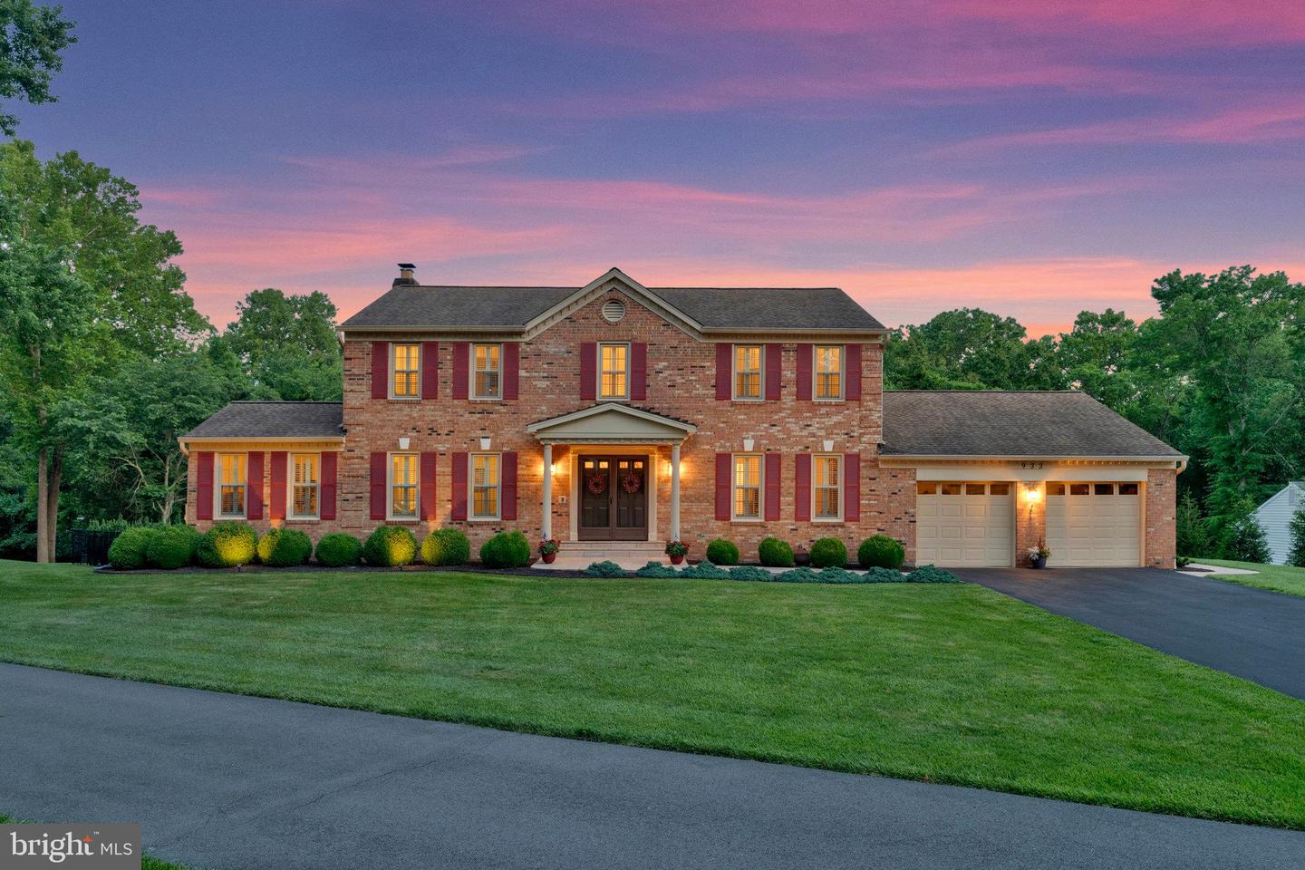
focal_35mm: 24
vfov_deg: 53.1
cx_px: 652
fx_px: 870
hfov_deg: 73.7
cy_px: 435
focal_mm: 24
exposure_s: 1/4
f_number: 9
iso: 1250
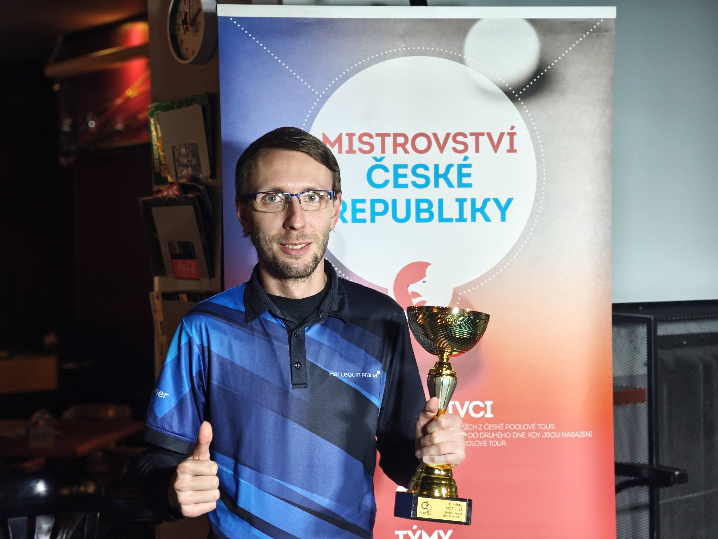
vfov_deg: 24.4
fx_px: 1245
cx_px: 359
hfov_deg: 32.2
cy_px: 270
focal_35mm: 60
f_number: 2
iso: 1000
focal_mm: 9
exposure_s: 1/47.8
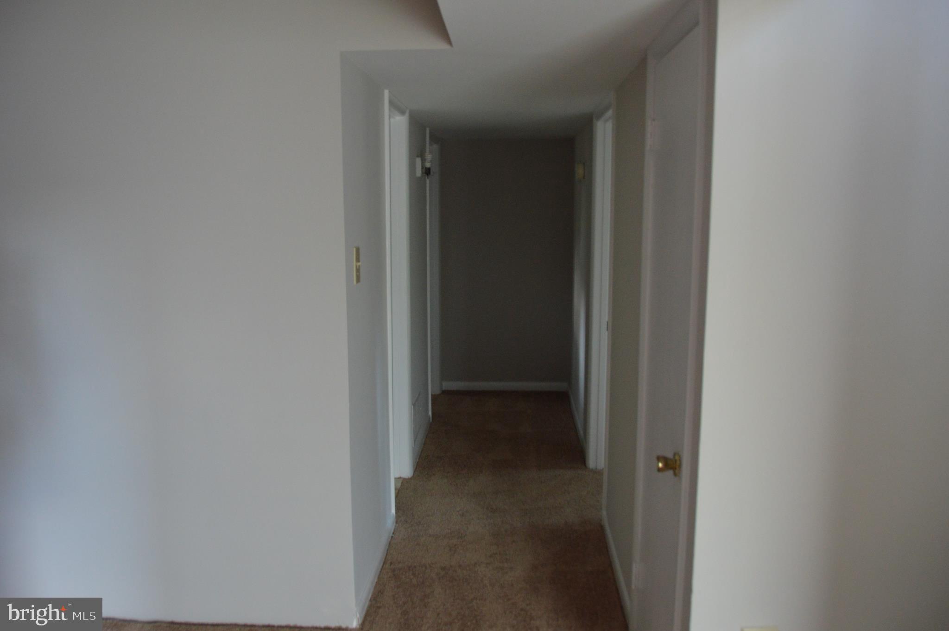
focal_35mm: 30
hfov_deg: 62.0
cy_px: 316
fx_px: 790
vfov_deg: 43.5
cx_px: 474
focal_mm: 20
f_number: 3.5
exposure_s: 1/15
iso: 1250
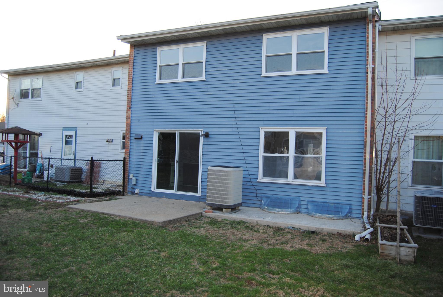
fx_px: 333
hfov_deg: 67.3
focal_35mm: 27
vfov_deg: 48.1
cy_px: 148
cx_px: 222
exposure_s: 1/125
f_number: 3.5
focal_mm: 18
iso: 110
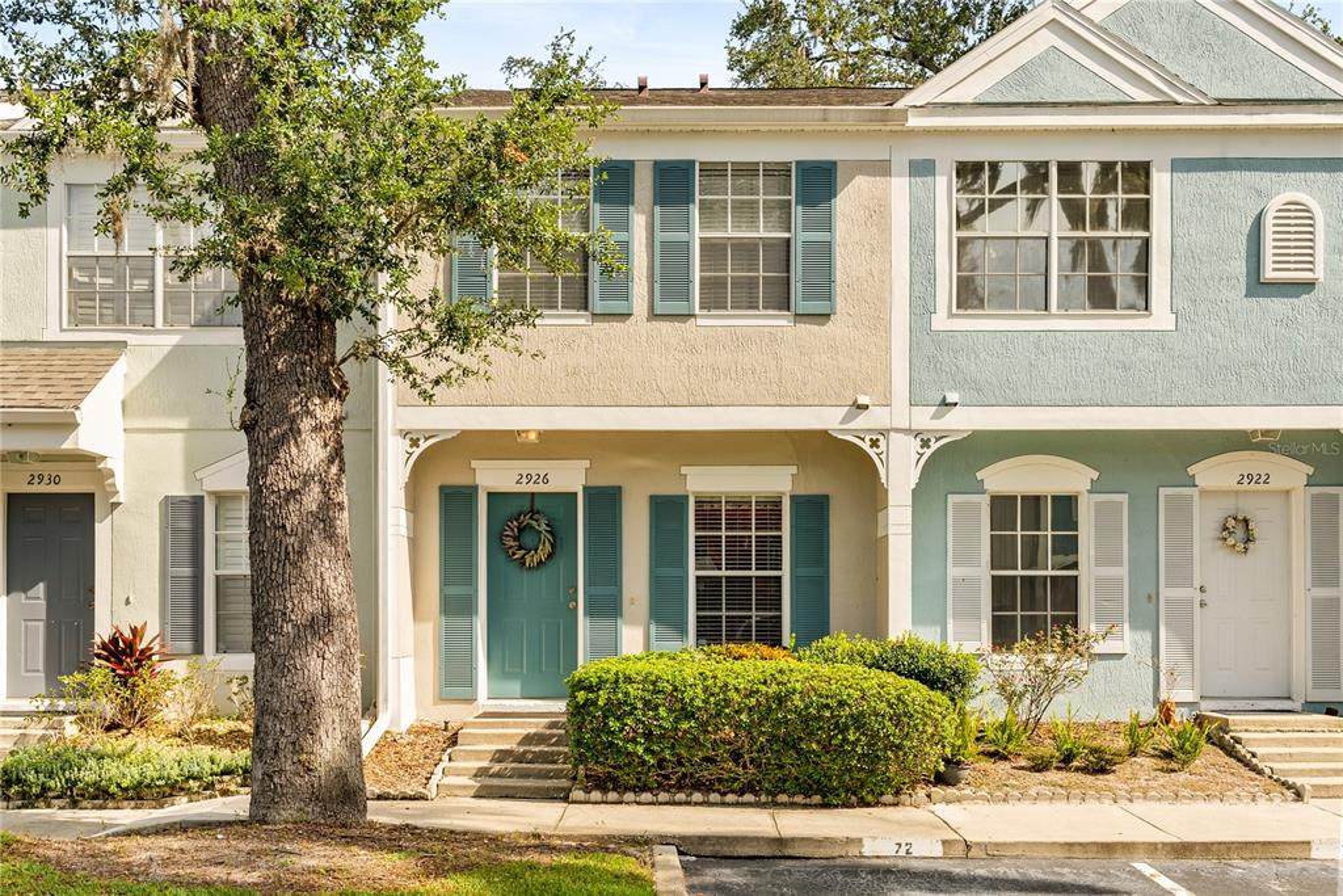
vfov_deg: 38.4
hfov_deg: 55.1
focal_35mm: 34
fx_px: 1287
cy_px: 448
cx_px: 672
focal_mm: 34.5
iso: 400
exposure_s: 1/250
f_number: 7.1
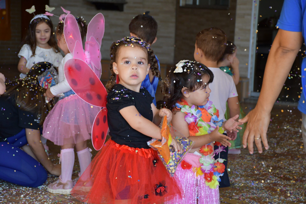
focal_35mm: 99
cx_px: 153
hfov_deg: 20.6
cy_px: 102
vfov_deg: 13.8
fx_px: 841
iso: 1400
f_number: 5
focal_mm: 66
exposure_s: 1/250
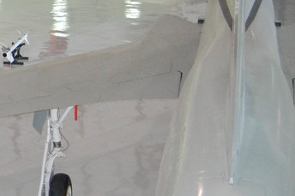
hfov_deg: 16.4
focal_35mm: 116
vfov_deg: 11.8
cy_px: 41
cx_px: -123
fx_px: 950
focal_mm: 26
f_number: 4.2
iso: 1600
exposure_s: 1/60
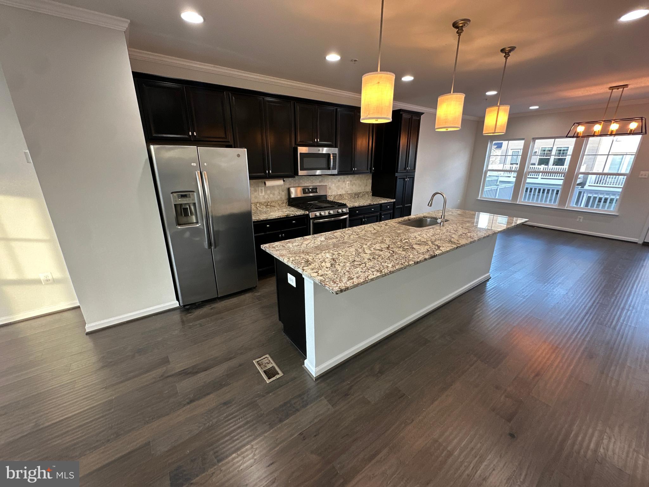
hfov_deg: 102.1
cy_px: 244
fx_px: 262
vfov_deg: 85.7
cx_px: 324
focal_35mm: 14
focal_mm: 2.22
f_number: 2.2
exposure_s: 1/60
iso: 200
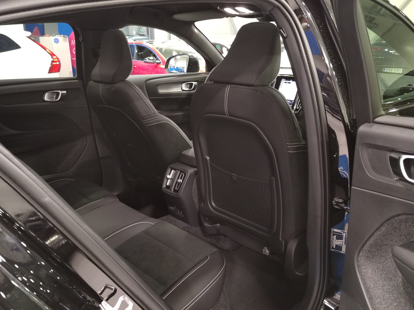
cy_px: 155
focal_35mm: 30
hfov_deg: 60.0
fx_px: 359
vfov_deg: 46.8
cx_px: 207
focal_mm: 5.52
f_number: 1.9
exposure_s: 1/33.3
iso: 4320
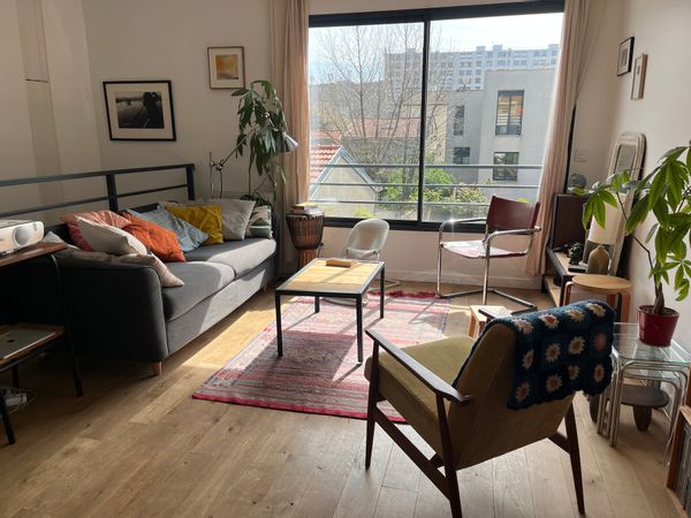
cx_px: 346
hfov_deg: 67.3
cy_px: 259
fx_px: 519
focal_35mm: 26
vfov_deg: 53.1
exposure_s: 1/898
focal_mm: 5.1
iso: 50
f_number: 1.6
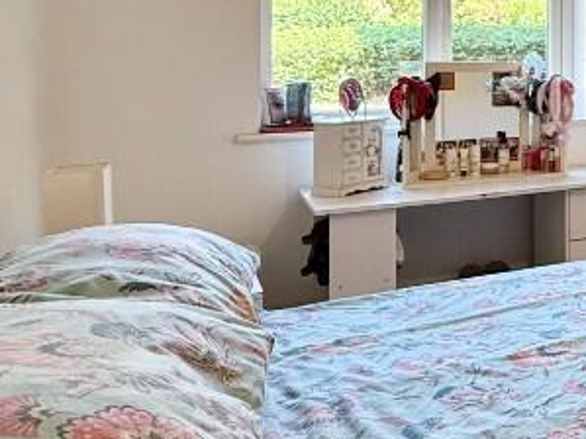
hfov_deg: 27.9
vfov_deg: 29.2
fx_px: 812
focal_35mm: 48
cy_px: 57
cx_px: 862
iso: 250
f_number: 2.2
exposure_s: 1/100
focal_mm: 2.22
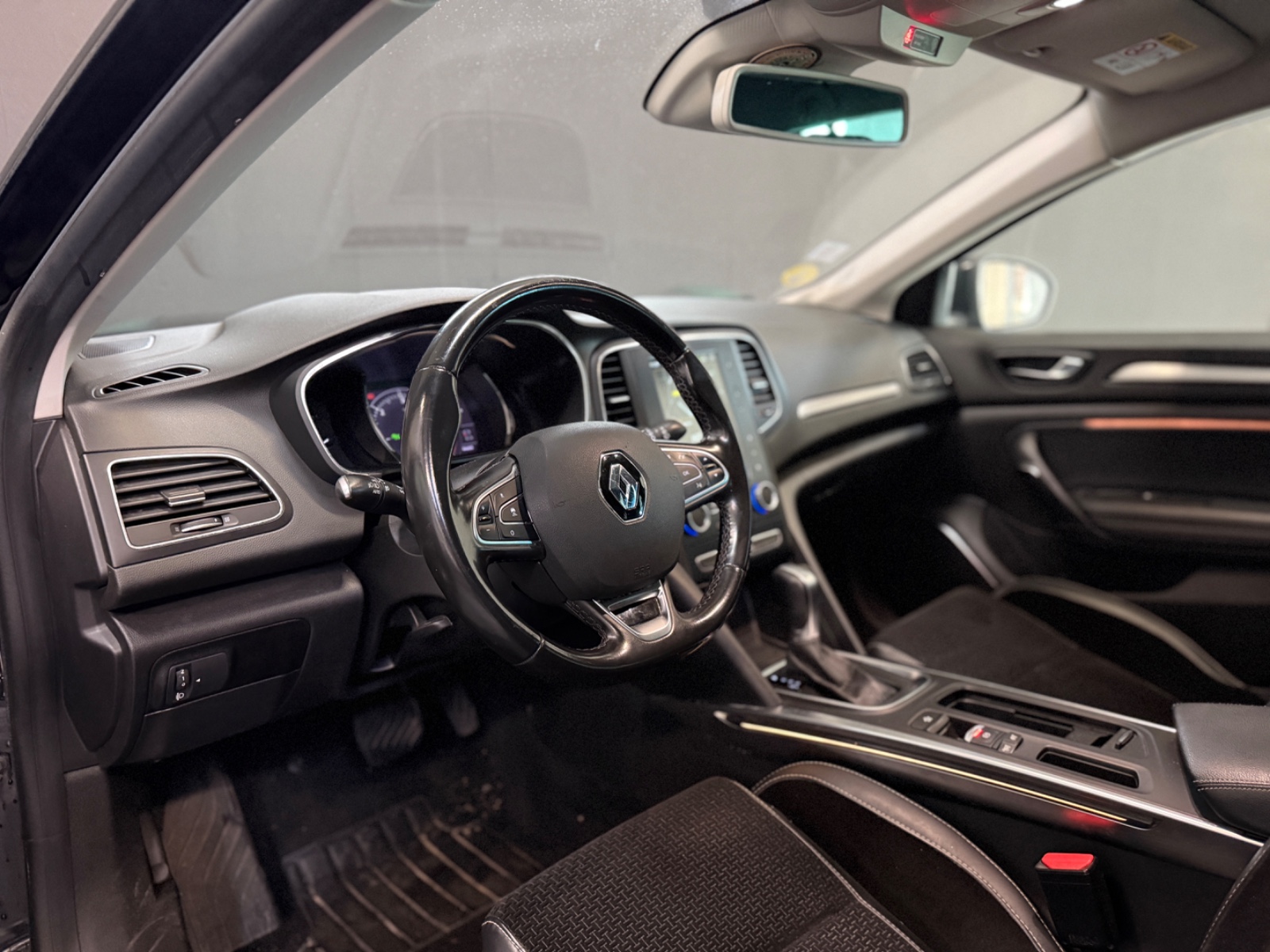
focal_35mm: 24
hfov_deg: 71.6
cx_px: 635
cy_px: 476
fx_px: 881
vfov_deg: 56.8
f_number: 1.78
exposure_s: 1/33
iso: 800
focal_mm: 6.76
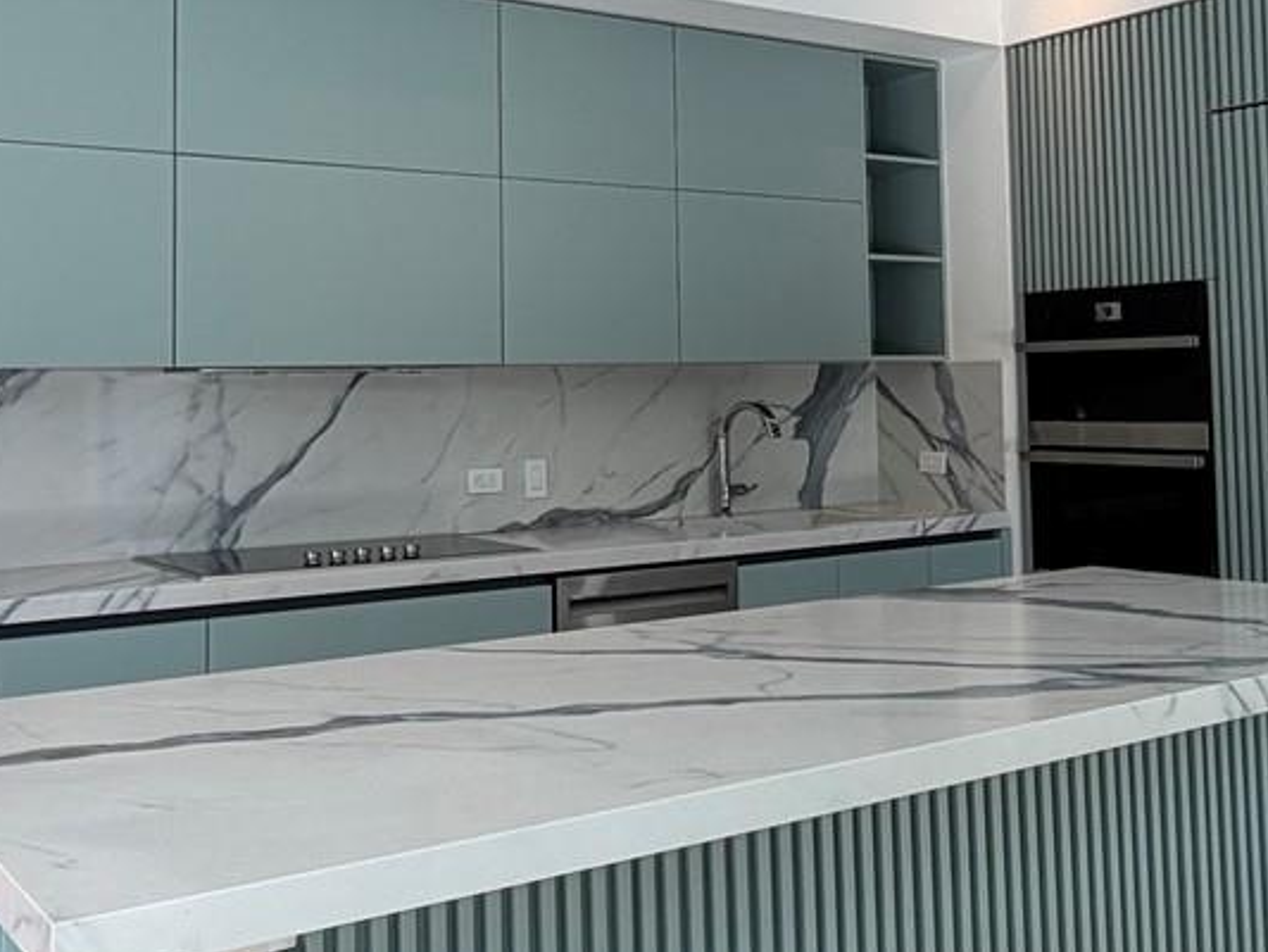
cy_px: 281
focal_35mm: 42
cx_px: 668
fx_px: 1539
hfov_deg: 44.8
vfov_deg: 33.9
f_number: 2.2
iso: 40
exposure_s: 1/120
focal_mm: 2.22
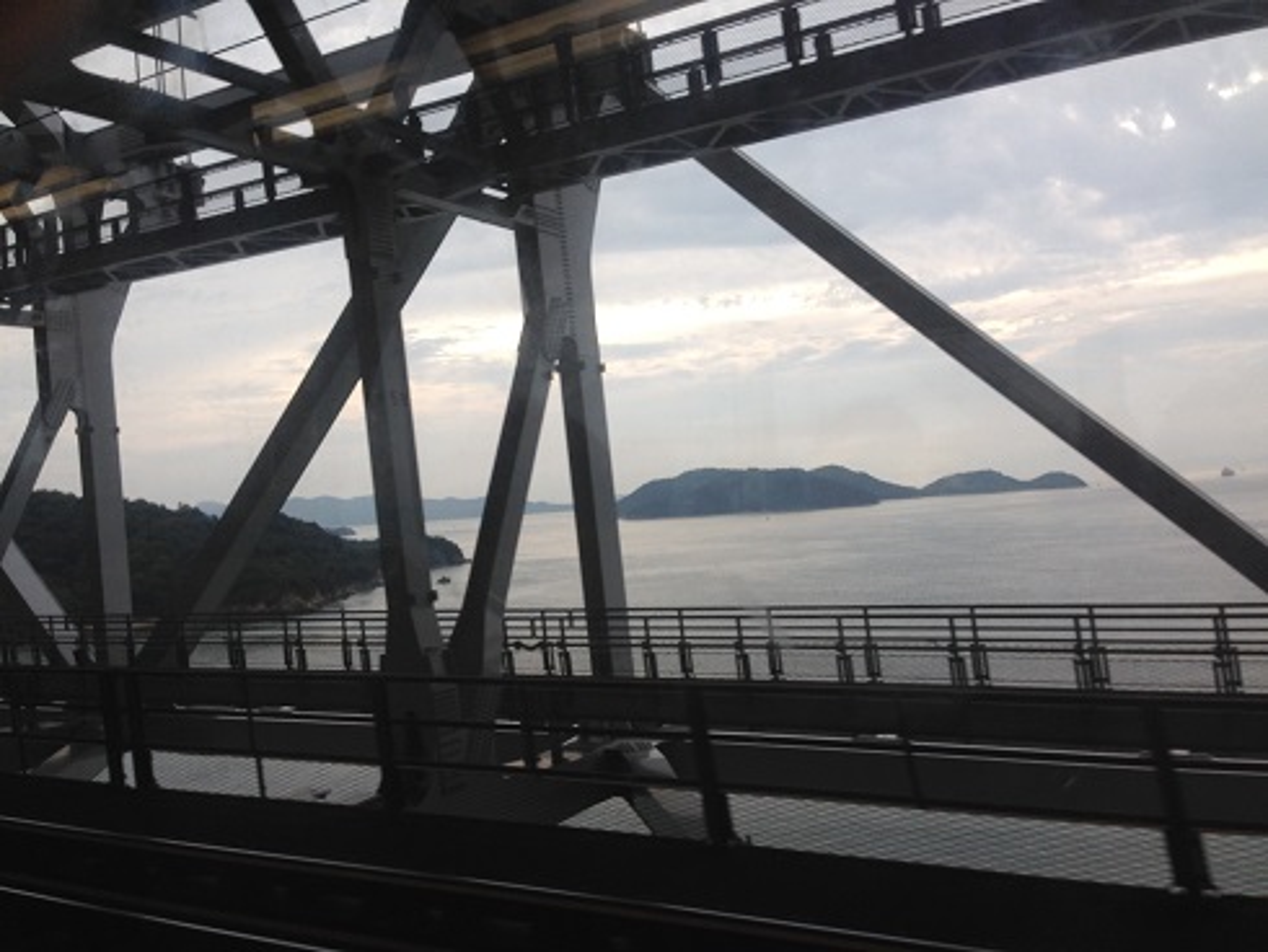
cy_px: 476
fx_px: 1209
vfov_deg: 43.0
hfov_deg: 55.3
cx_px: 634
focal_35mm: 33
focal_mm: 4.12
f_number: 2.4
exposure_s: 1/366
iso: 50
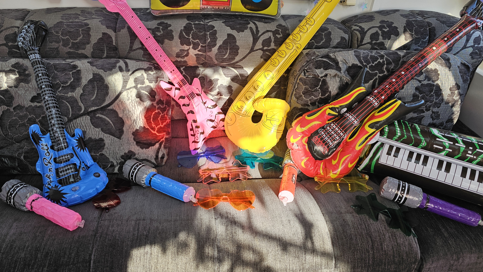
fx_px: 333
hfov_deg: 71.9
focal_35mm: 26
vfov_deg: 44.2
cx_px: 241
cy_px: 110
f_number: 1.7
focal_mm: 6.3
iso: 32
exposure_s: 1/180
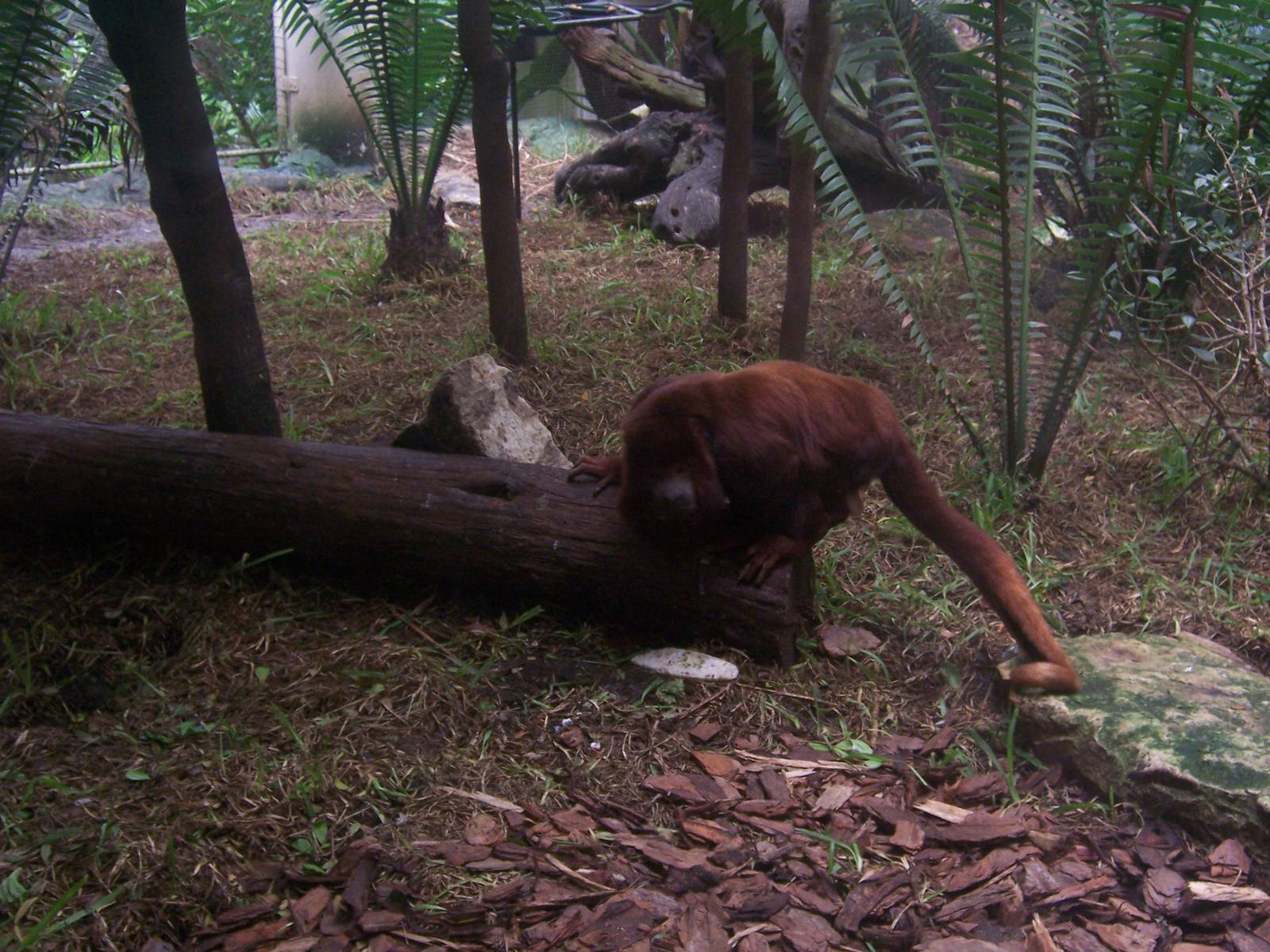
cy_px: 476
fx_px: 1468
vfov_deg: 36.0
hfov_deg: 46.8
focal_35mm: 40
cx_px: 635
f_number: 4
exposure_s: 1/30
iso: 140
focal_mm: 6.7
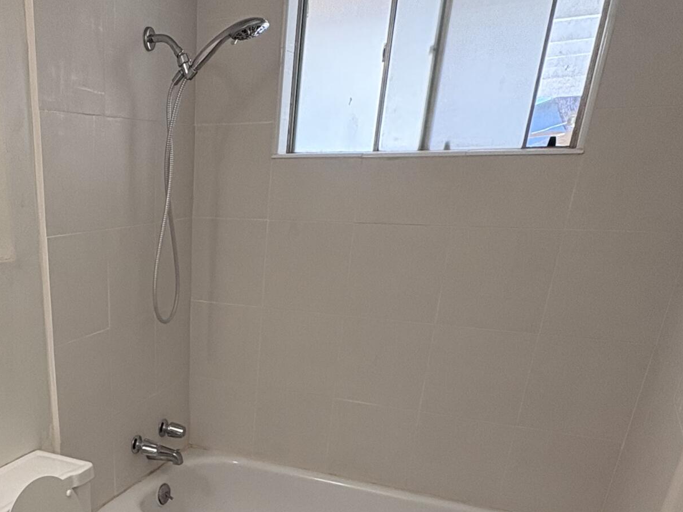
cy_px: 493
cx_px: 141
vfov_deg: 37.1
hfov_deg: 49.7
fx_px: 691
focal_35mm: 35
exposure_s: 1/60
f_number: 2.2
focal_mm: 2.22
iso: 125
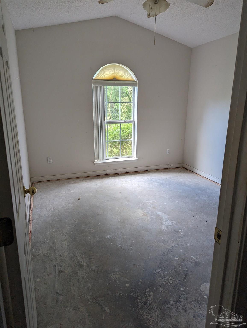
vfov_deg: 71.5
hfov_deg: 56.9
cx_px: 124
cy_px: 164
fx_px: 228
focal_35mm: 24
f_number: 1.85
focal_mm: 6.81
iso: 100
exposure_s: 1/134
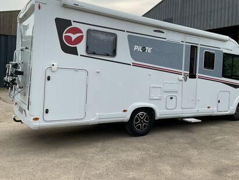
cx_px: 140
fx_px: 235
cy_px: 79
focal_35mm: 34
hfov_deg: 53.7
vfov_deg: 41.7
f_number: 1.8
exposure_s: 1/728
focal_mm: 3
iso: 16
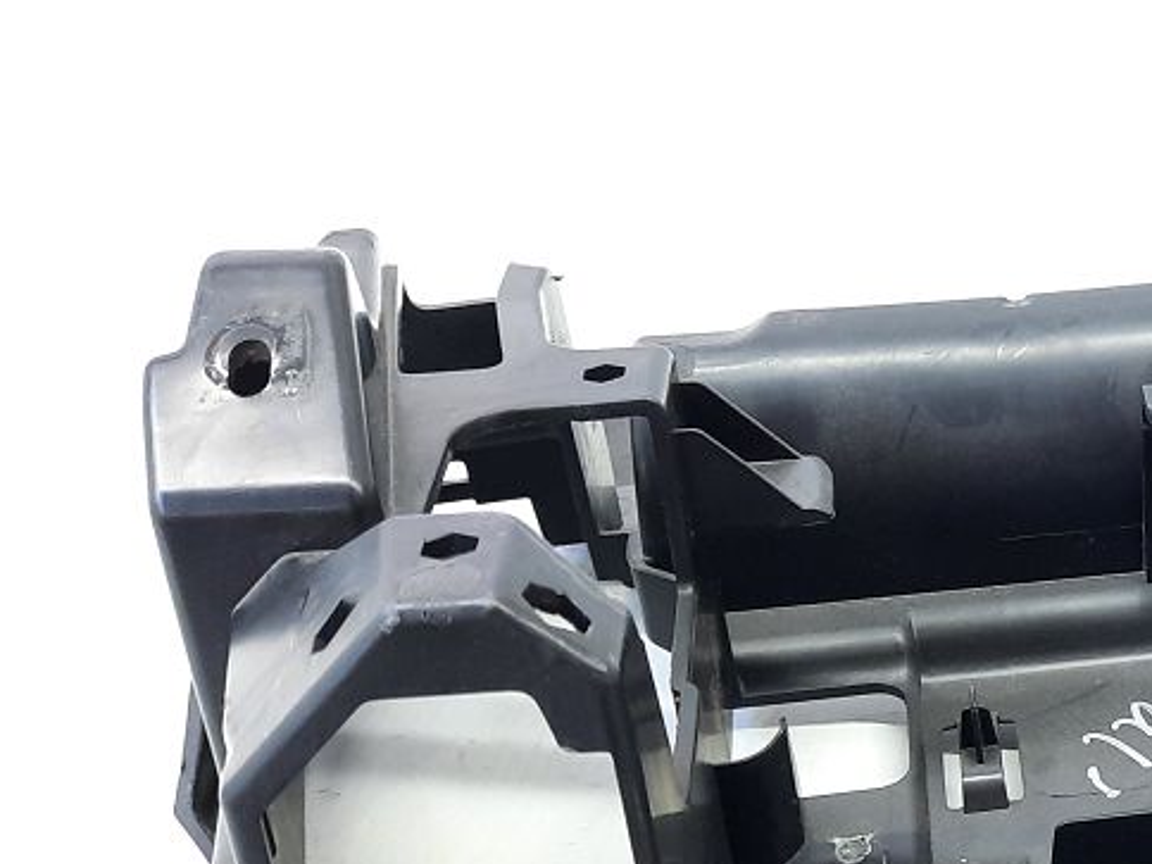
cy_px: 695
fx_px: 2063
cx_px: 1331
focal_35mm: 62
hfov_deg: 27.9
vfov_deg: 23.3
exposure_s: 1/50
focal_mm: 4.6
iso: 200
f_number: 2
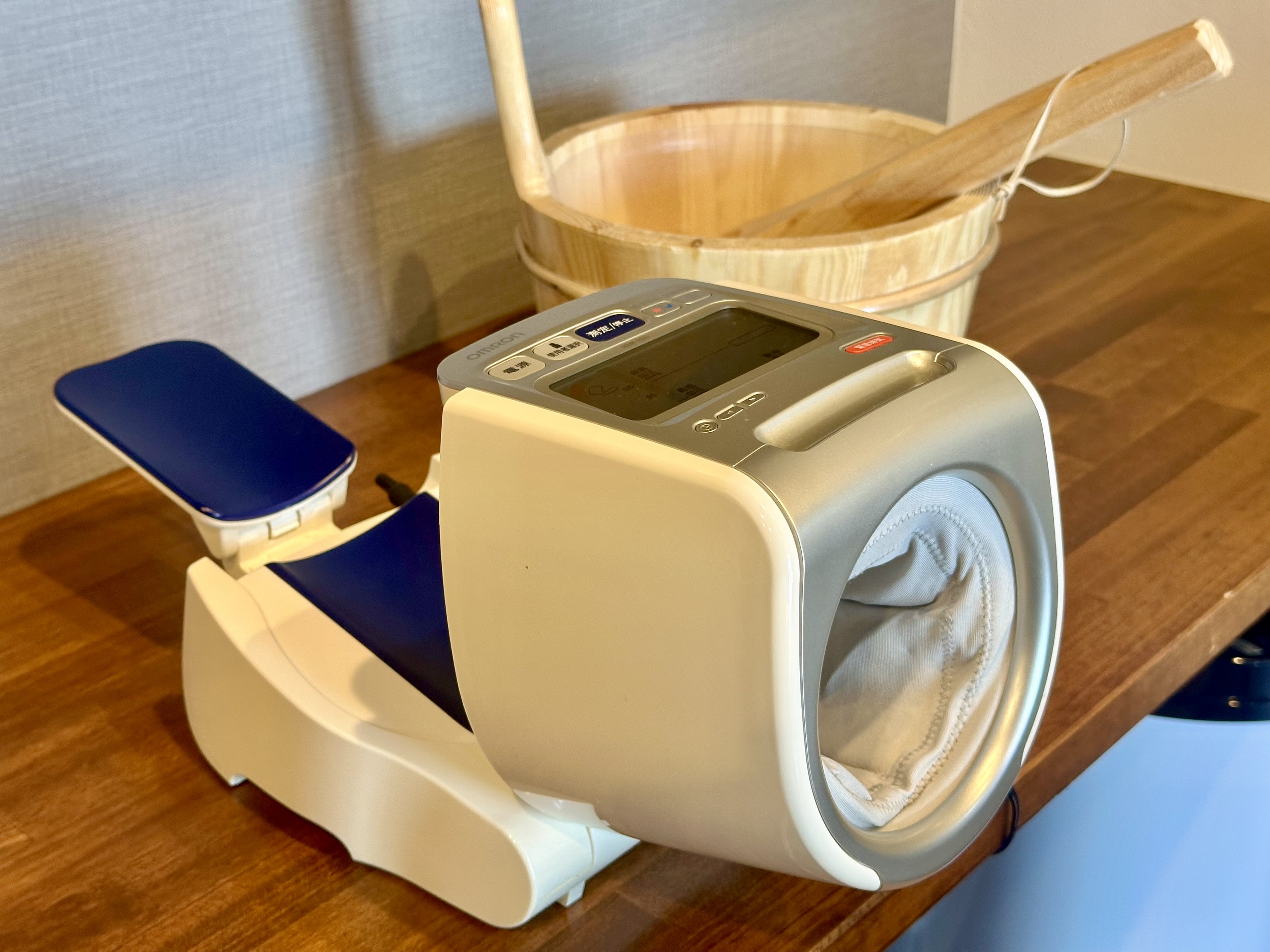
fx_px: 1761
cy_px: 476
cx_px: 635
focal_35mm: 48
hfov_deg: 39.7
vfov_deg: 30.3
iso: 125
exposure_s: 1/50
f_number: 1.78
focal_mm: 6.86
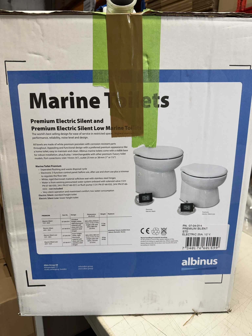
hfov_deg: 56.8
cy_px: 168
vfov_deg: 71.6
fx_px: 233
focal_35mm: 24
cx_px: 126
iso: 160
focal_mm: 6.76
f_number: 1.78
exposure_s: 1/100
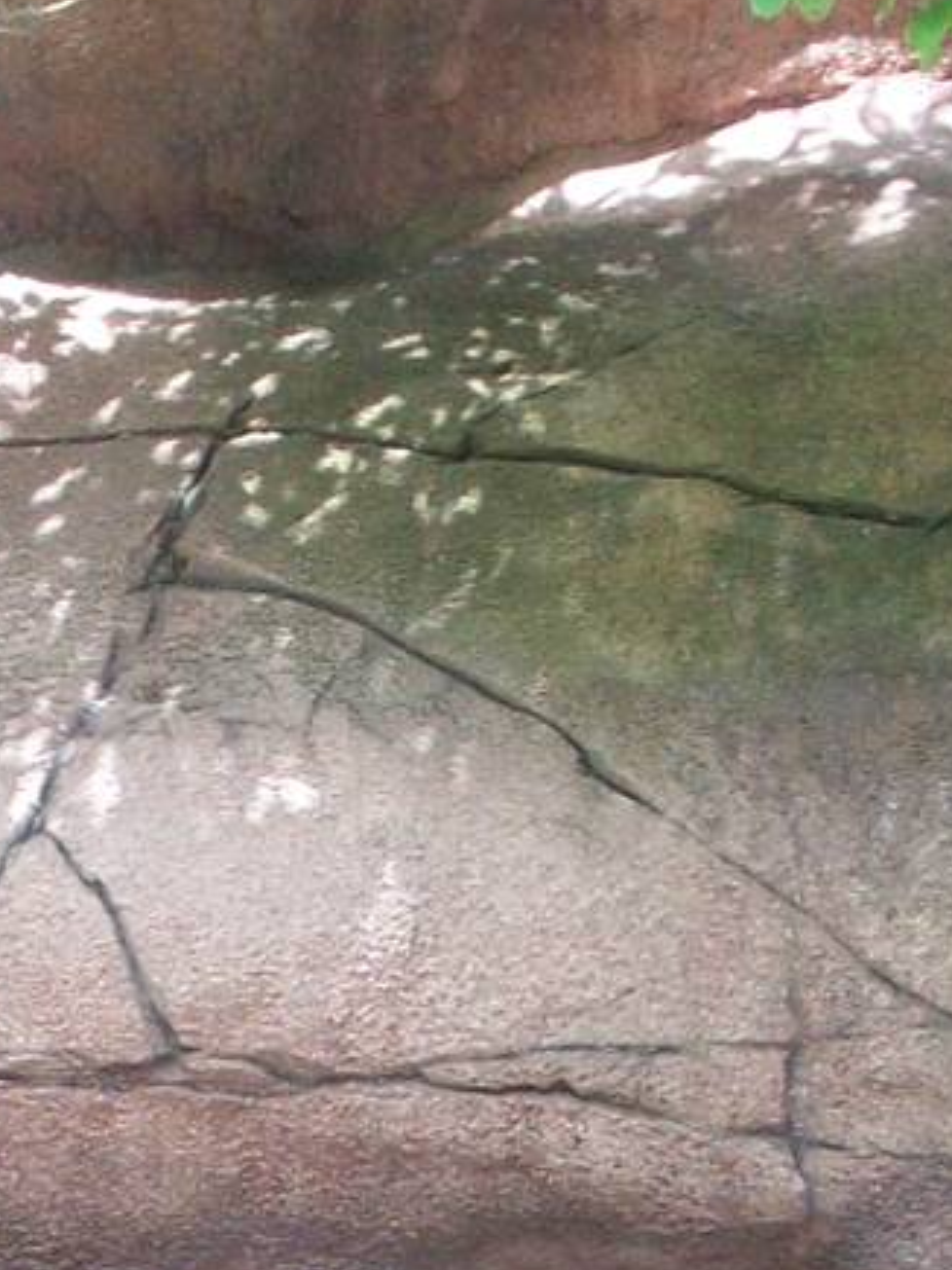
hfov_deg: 10.9
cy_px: 1682
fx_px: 4989
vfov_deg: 13.9
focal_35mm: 136
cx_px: 266
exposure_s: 1/119
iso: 80
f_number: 2.8
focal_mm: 6.2
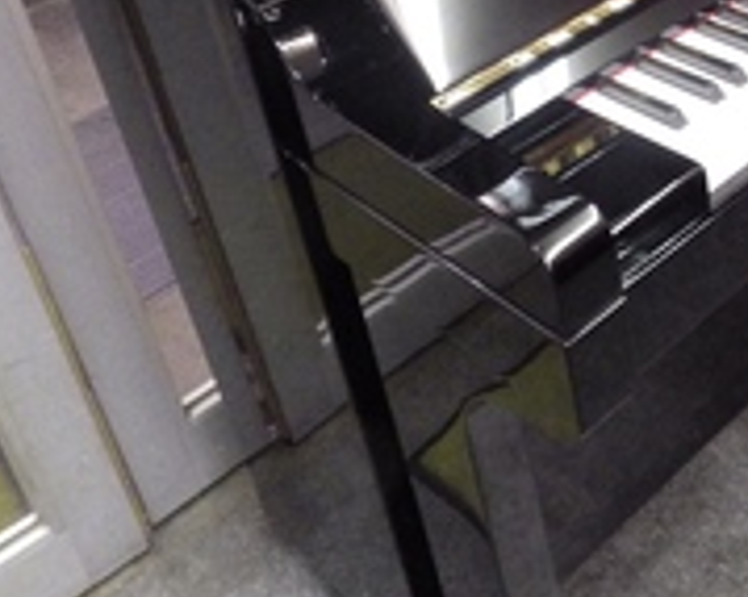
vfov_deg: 25.7
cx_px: 882
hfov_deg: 30.0
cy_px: -81
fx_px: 1195
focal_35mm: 54
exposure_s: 1/30
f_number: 3.1
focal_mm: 4
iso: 800
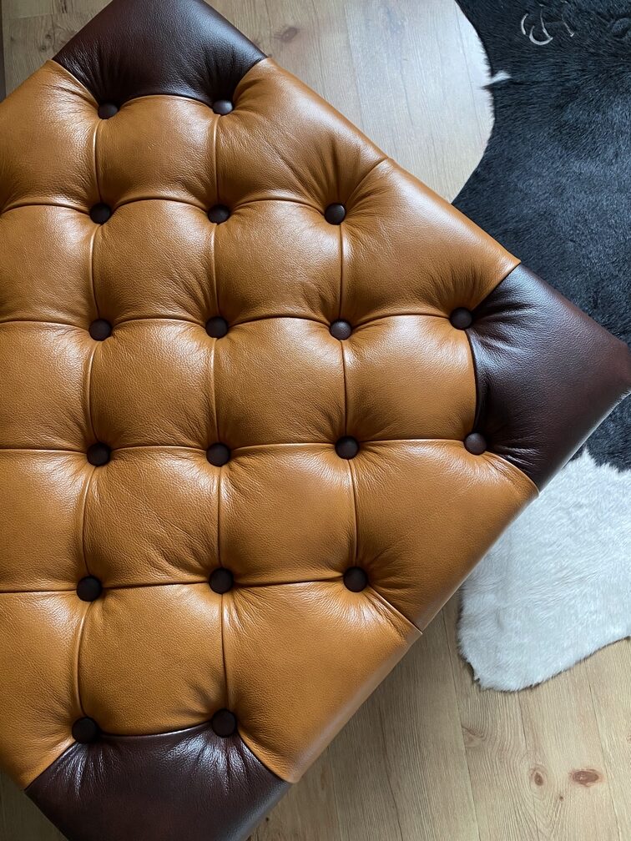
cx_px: 316
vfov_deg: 67.3
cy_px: 420
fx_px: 632
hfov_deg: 53.1
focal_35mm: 26
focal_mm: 4.25
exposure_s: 1/60
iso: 200
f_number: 1.8
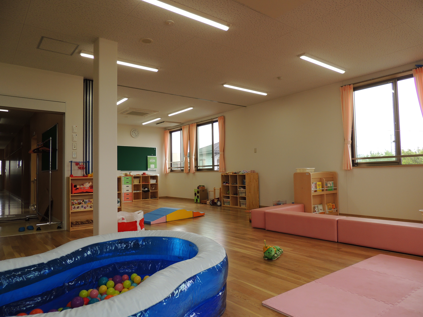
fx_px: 293
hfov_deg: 71.6
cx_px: 212
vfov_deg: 56.8
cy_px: 158
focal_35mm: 24
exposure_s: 1/160
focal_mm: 4.3
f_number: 3
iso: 100
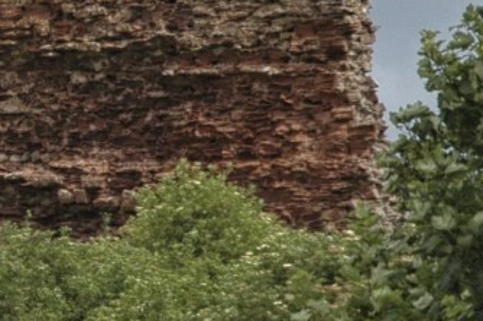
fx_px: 10950
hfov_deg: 2.5
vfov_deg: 1.7
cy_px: 1
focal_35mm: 817
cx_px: -425
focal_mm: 112
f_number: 7.1
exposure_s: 1/800
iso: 200
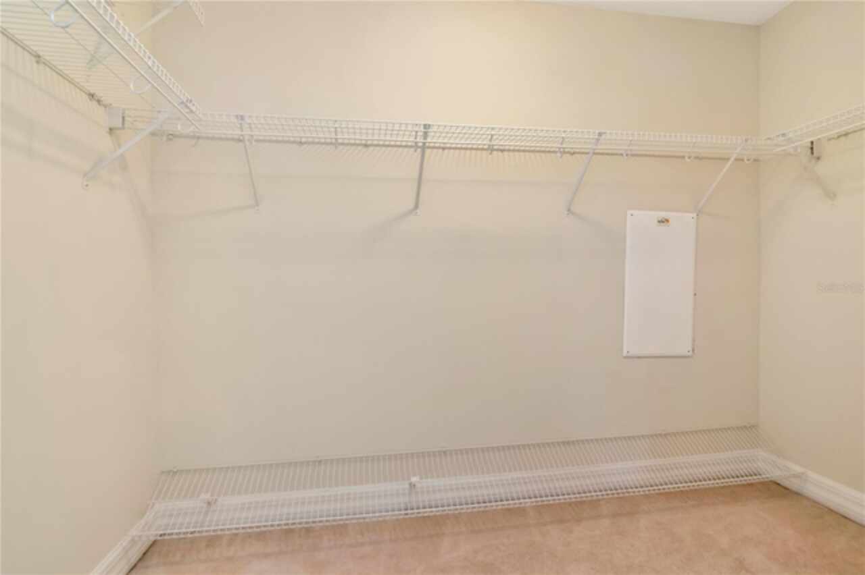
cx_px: 432
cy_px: 288
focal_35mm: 16
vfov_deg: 72.0
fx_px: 396
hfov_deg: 95.0
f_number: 8
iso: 1000
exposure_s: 1/6
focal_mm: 11
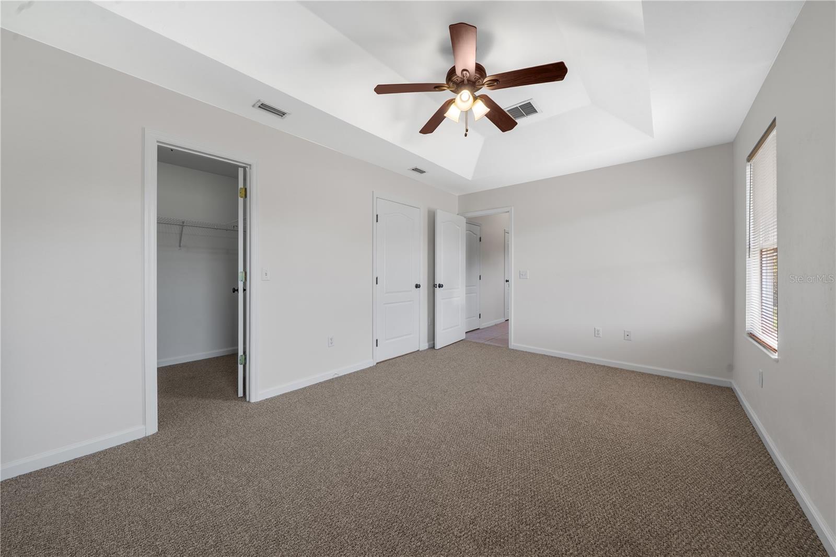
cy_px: 278
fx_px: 279
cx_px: 418
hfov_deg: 112.6
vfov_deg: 90.0
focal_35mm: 12
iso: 100
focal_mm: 12
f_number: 8
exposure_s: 1
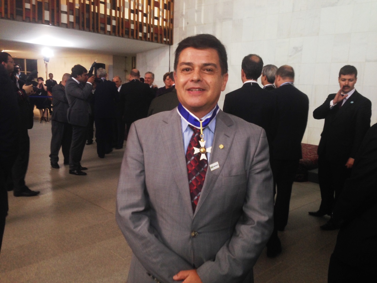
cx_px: 188
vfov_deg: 42.9
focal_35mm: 33
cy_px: 142
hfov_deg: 55.4
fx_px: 359
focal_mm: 4.12
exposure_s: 1/20
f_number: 2.4
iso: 64
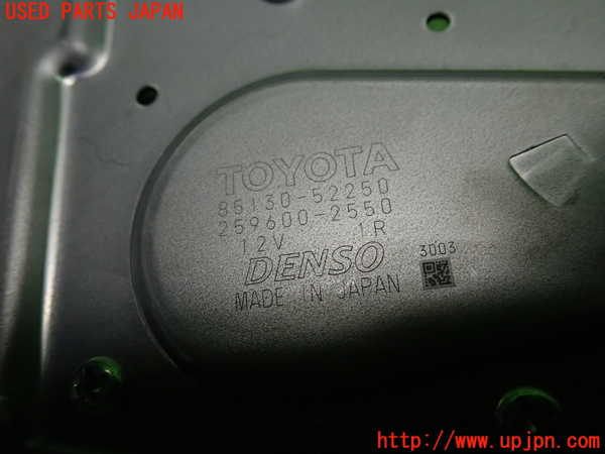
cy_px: 227
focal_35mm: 30
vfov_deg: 46.8
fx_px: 524
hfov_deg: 60.0
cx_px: 302
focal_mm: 5.5
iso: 250
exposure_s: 1/125
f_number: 2.3
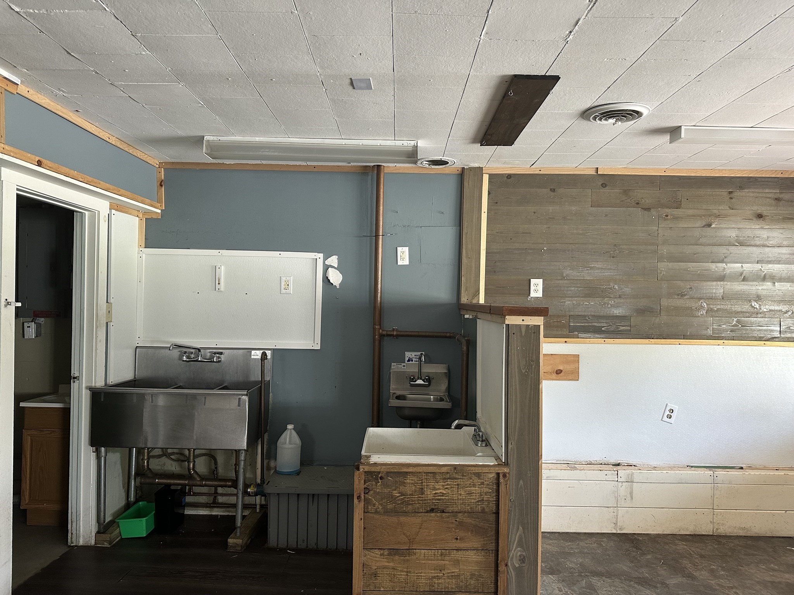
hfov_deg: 71.6
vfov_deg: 56.8
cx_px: 397
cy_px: 298
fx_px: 550
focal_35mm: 24
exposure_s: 1/86
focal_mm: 6.86
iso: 250
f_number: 1.78
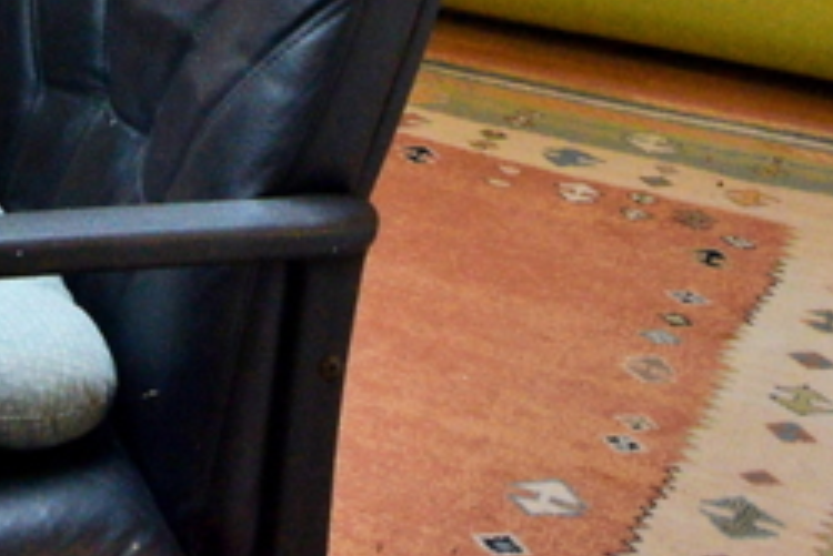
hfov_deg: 27.5
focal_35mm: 72
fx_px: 1667
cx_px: 160
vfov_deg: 14.4
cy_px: -676
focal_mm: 10
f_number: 10
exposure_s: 1/30
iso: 1400
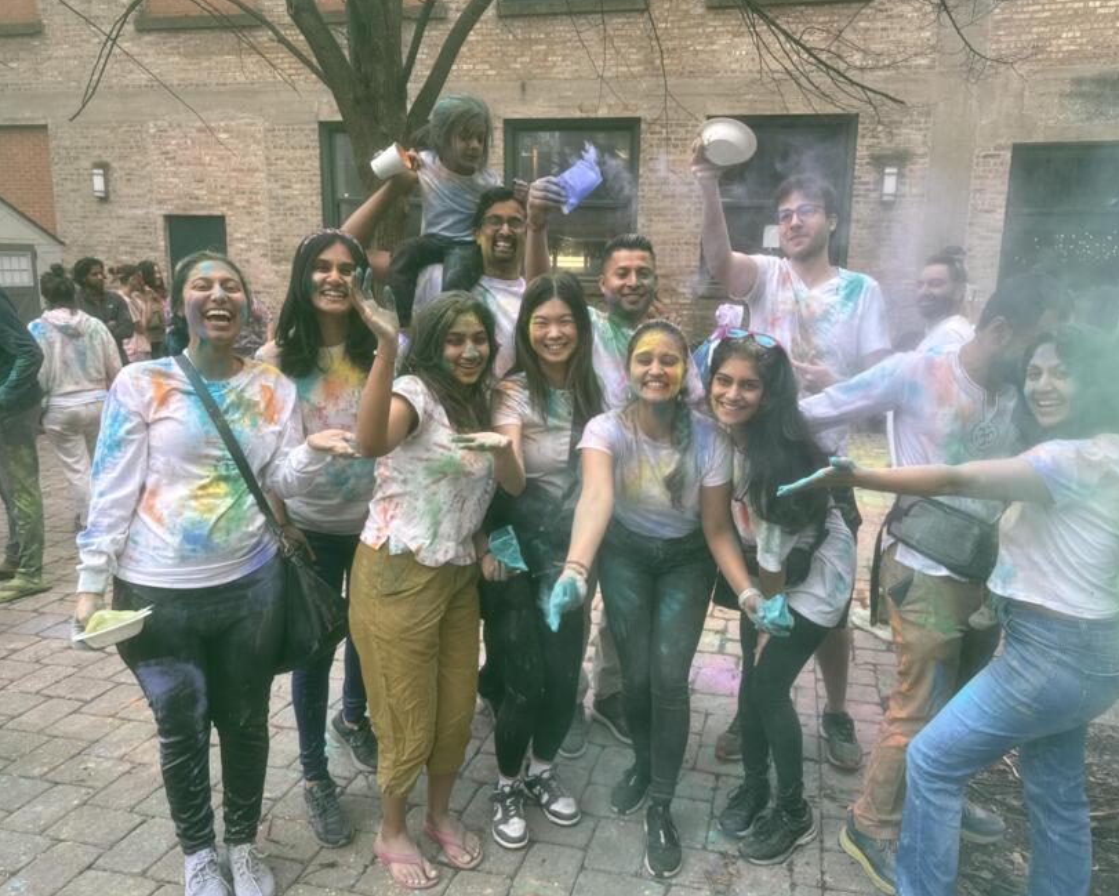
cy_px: 458
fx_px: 861
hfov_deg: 66.0
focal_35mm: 26
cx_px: 596
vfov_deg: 54.9
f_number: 1.78
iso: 64
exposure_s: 1/121
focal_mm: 6.76
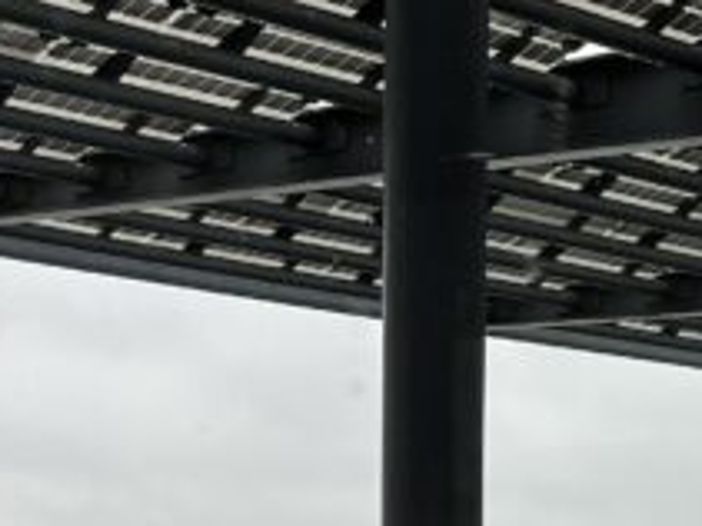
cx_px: 226
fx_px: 2554
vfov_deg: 11.2
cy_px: 846
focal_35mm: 126
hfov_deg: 15.6
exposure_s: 1/555
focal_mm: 5.1
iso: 50
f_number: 1.6
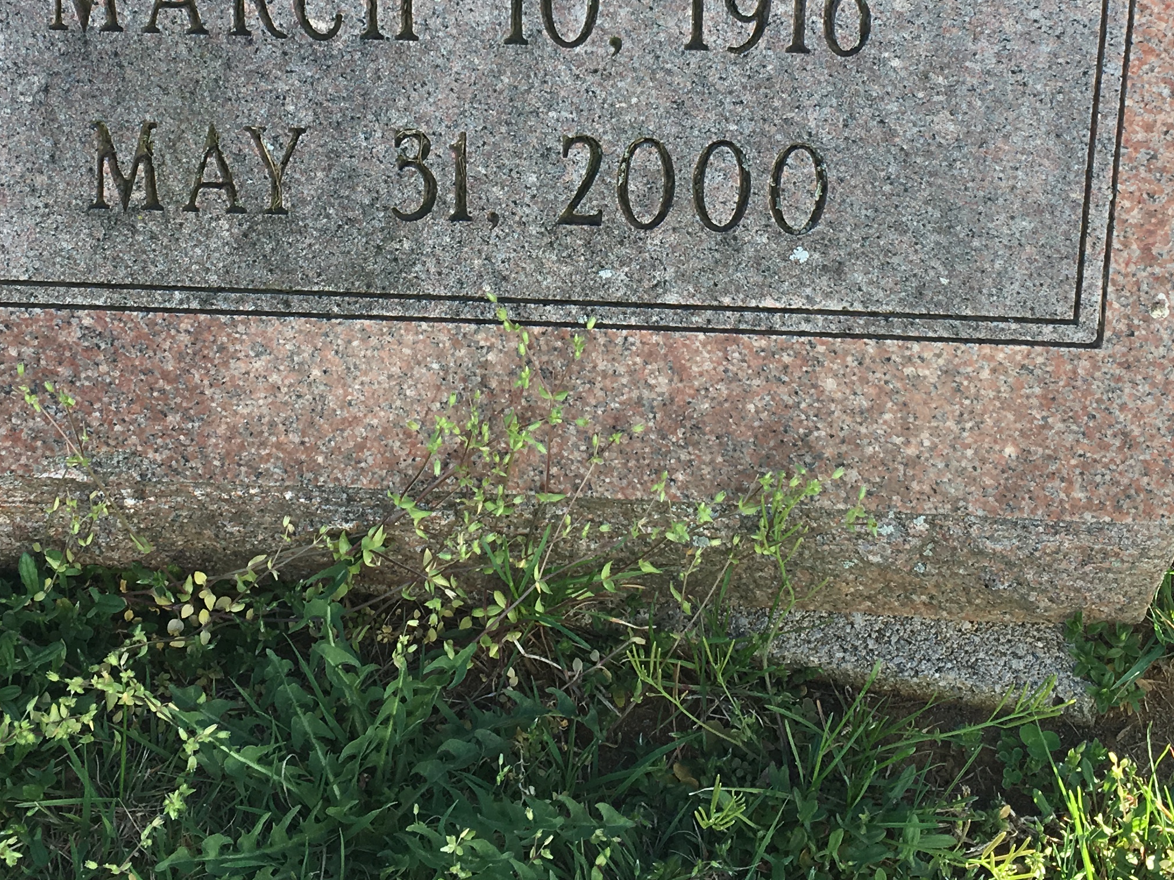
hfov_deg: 33.2
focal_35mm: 58
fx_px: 1967
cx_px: 554
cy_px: 5
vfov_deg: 24.1
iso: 25
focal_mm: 4.15
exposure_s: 1/320
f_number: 2.2
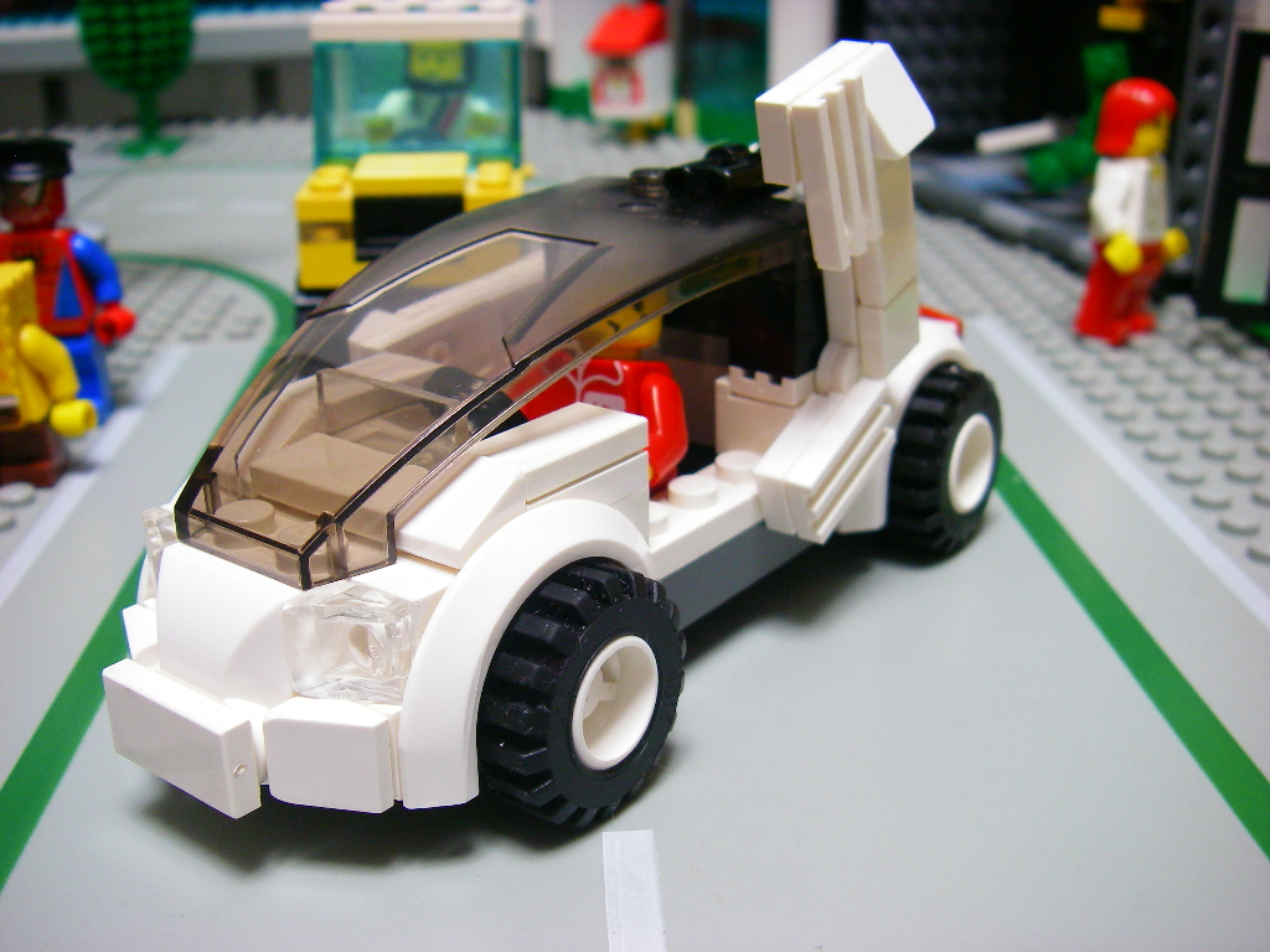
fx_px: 1394
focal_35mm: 38
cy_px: 476
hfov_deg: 49.0
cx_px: 635
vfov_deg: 37.7
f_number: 3.3
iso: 200
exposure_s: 1/10
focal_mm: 6.3
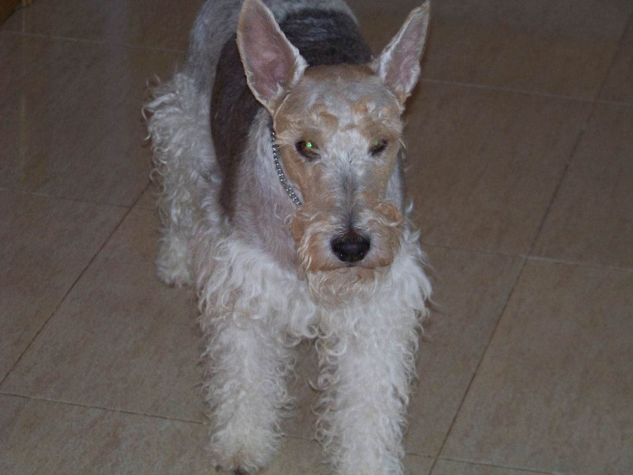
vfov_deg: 9.3
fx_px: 2926
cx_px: 316
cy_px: 238
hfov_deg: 12.3
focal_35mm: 160
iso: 200
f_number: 3.6
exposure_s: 1/40
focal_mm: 25.7
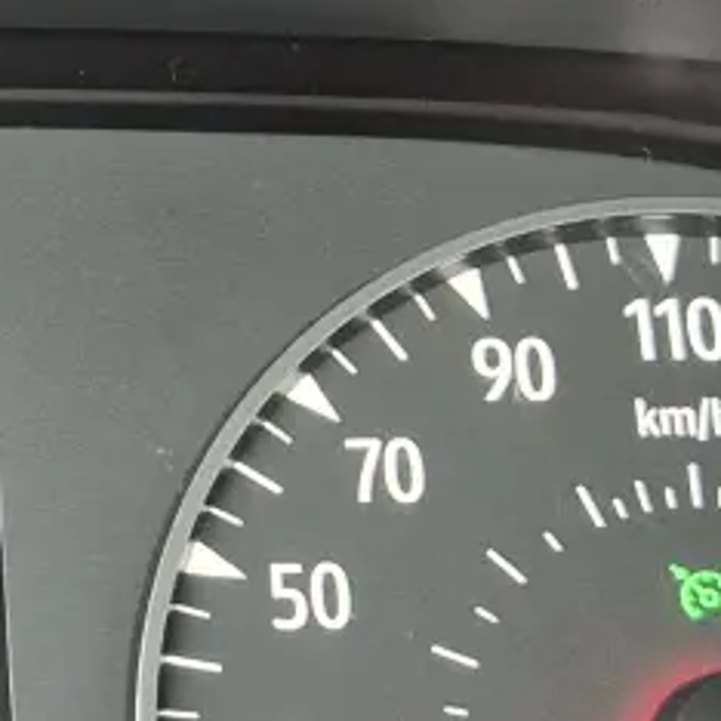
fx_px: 2946
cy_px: 391
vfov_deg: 14.0
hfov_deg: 13.1
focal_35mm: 125
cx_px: -419
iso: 400
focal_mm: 5.4
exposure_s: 1/31
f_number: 1.8
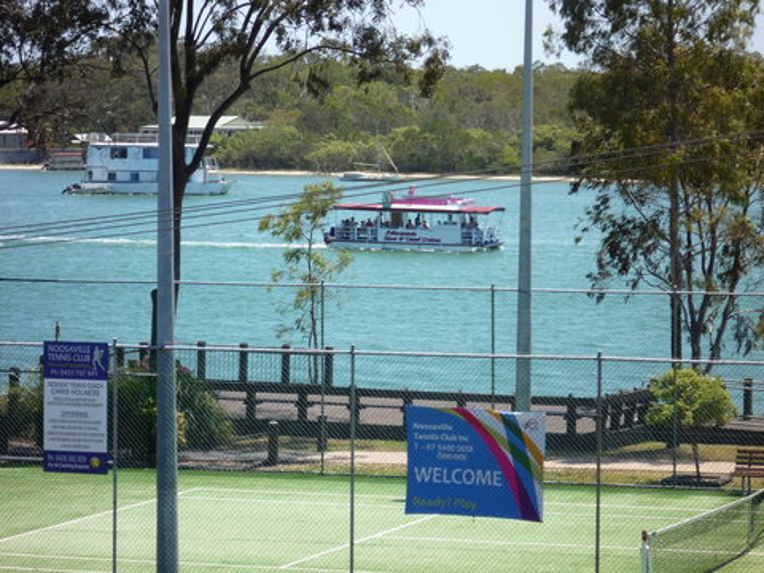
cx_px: 382
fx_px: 3311
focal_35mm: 150
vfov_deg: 9.9
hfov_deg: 13.2
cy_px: 286
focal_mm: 26
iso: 100
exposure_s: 1/250
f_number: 5.9
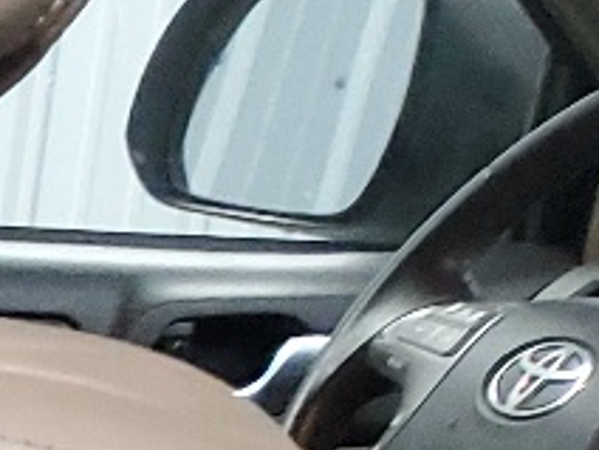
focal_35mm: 196
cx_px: -1594
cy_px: 1274
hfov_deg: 7.7
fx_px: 3392
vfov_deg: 6.9
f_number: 1.5
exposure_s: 1/17
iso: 309
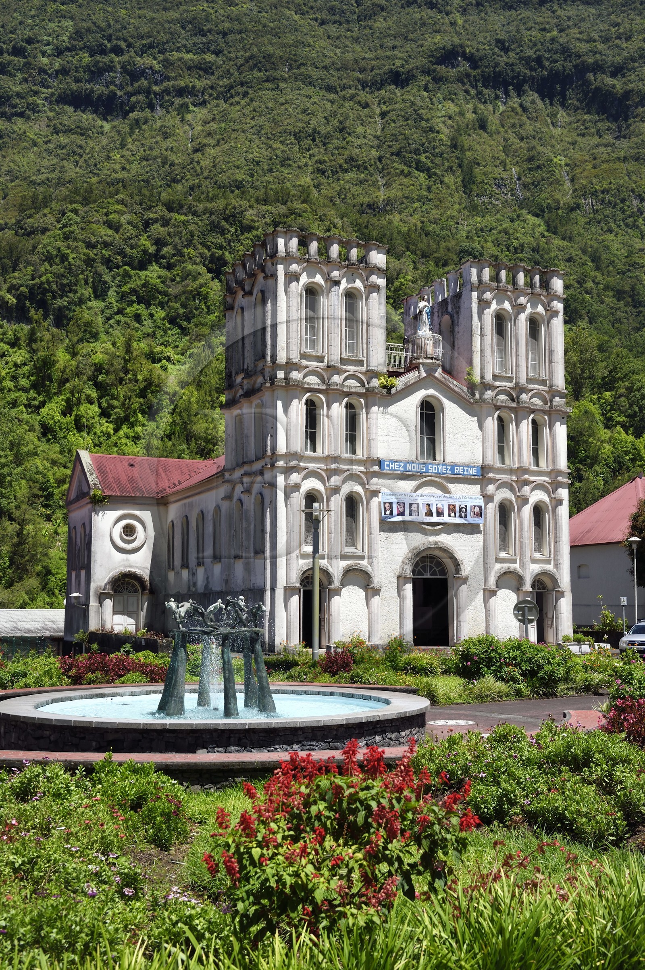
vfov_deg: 48.5
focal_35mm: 40
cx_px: 322
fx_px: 1076
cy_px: 485
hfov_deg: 33.4
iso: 200
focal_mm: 40
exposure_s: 1/400
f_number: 10
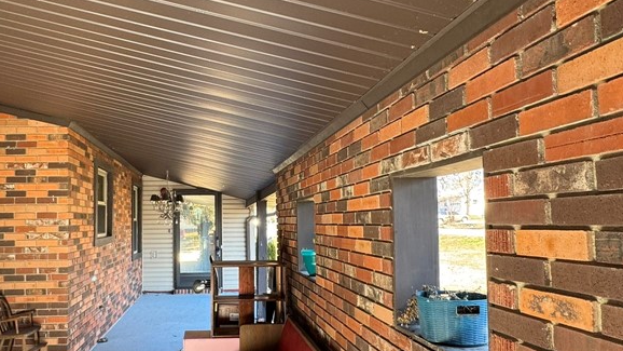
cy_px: 204
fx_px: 446
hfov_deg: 68.9
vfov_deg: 42.7
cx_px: 238
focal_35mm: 27
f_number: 2.2
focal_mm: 2.22
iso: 100
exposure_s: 1/99
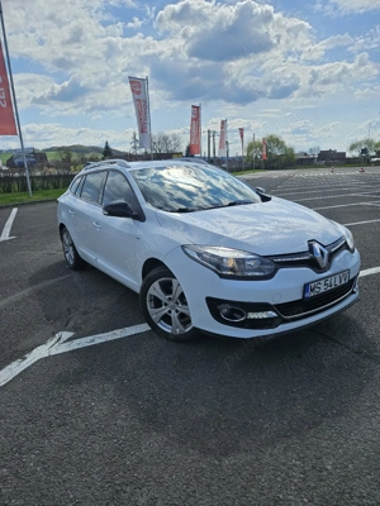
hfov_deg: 58.9
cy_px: 253
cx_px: 190
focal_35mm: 23
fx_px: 337
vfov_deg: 73.9
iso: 25
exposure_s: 1/3333
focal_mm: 5.4
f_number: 1.8
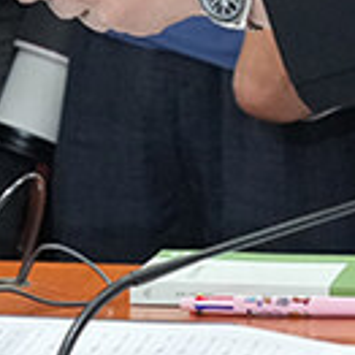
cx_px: 60
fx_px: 4177
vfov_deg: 4.8
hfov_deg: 4.9
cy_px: -314
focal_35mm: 360
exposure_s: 1/160
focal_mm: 58
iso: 3200
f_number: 6.3
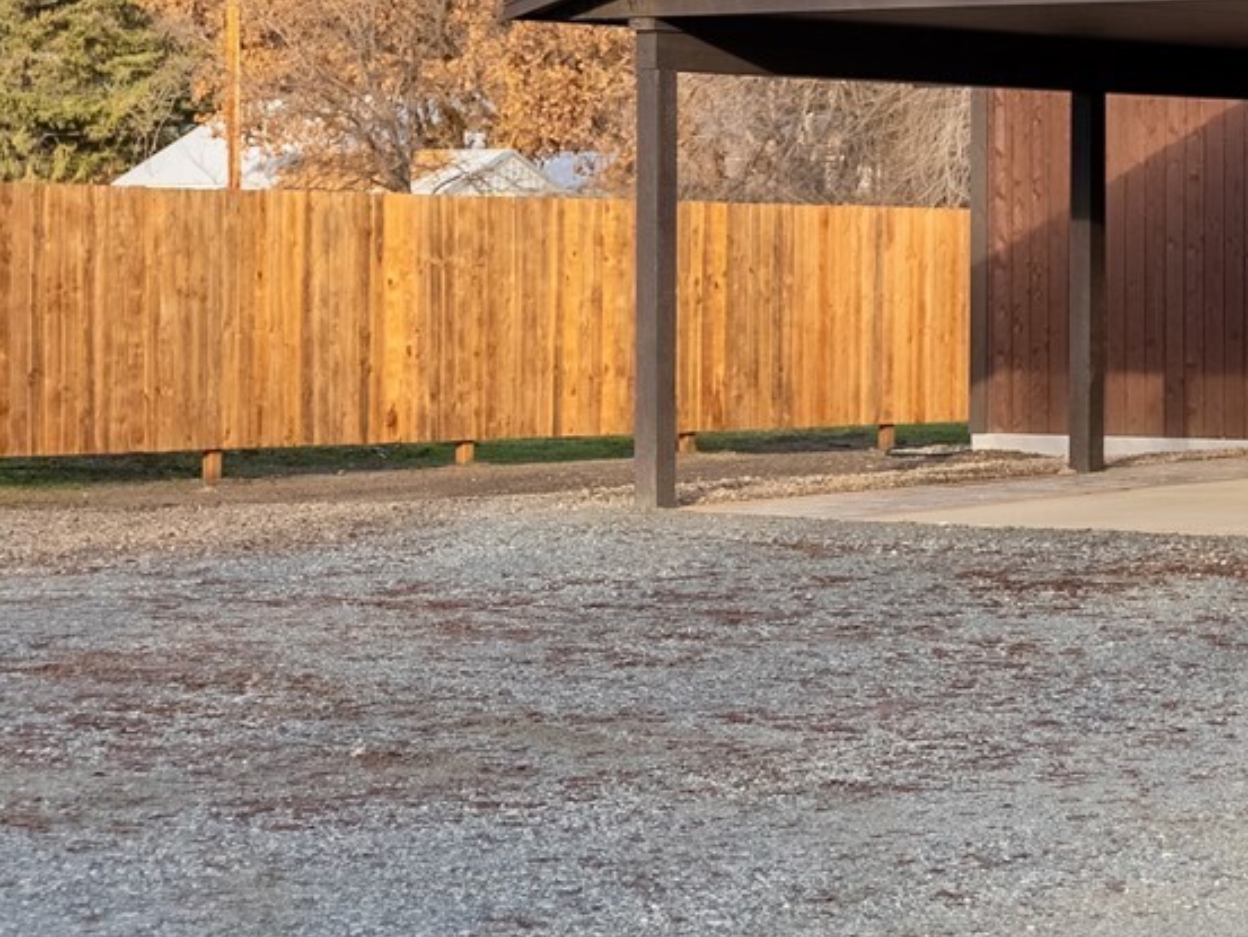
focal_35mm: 117
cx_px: 1511
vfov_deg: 12.6
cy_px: 122
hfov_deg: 16.1
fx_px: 4221
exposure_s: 1/8000
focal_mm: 39.7
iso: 100
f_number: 2.8
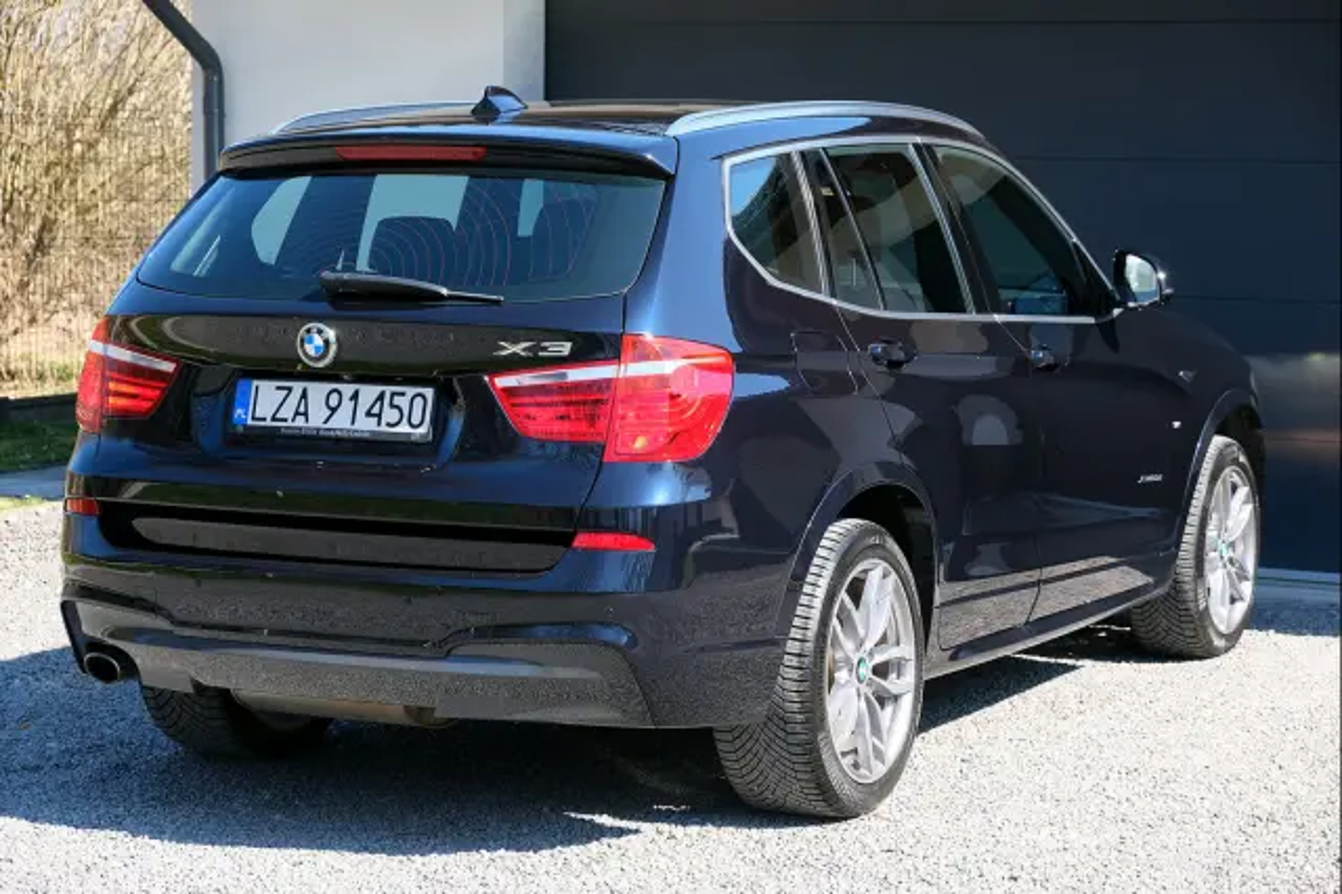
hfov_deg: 24.5
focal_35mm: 83
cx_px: 671
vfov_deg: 16.4
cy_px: 447
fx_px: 3092
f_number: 5.6
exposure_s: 1/240
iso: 320
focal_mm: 55
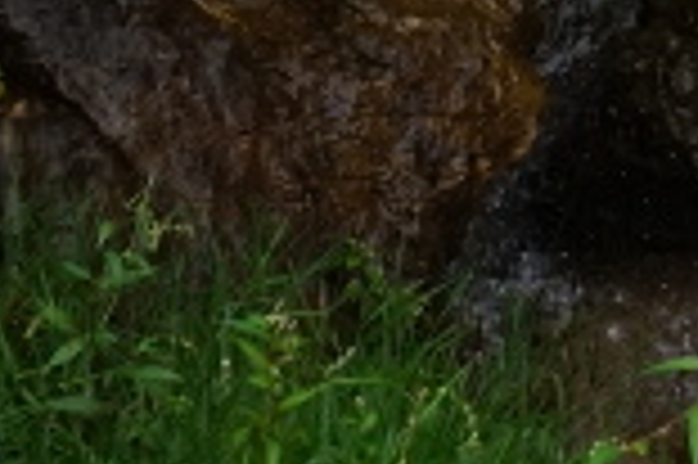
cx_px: 1572
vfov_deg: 6.1
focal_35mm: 217
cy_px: -572
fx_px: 4203
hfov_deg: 8.8
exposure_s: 1/4000
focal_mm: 28
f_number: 4
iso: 2000
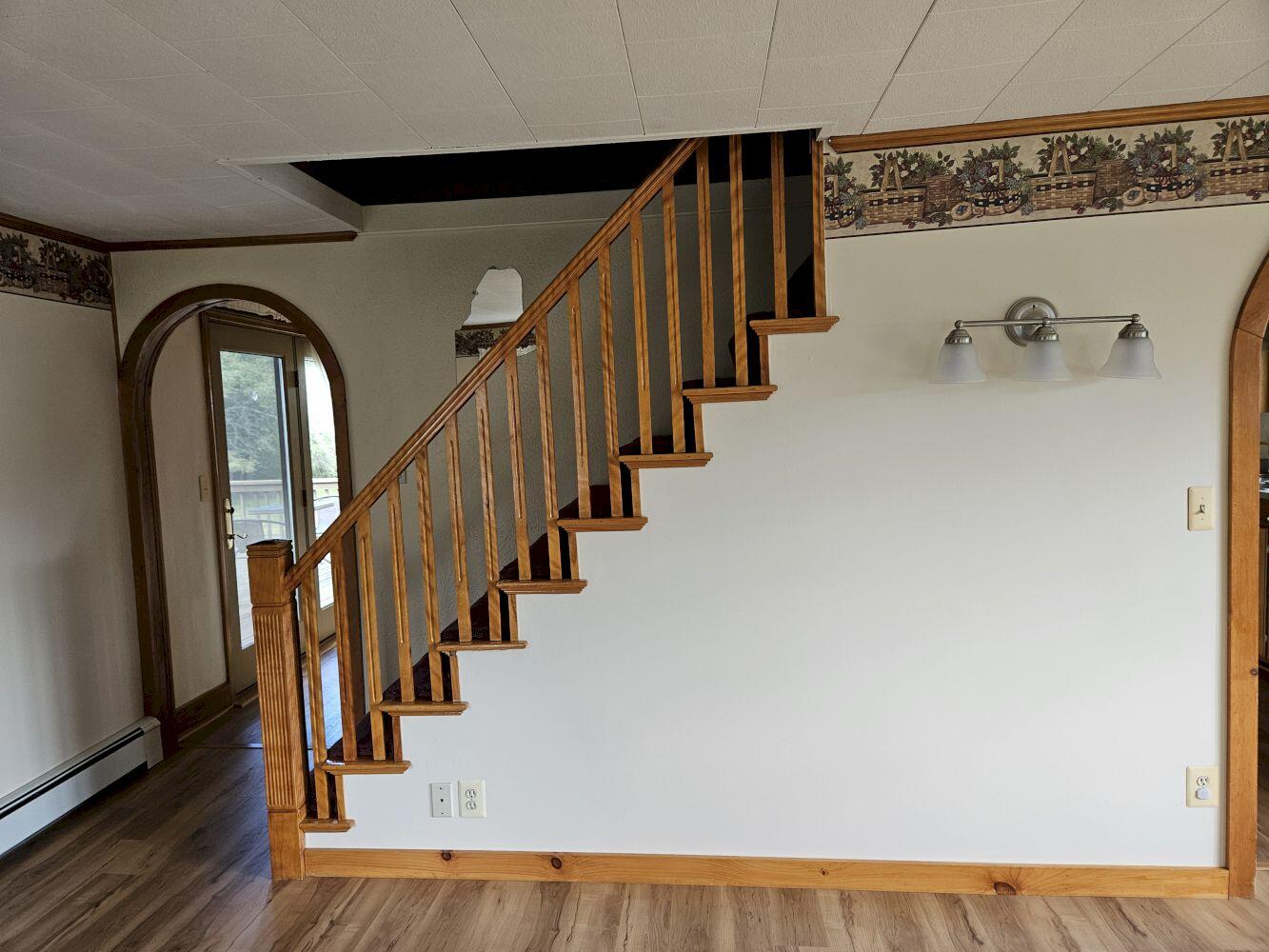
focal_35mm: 23
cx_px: 634
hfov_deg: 73.9
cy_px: 476
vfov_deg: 58.9
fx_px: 843
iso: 200
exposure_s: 1/180
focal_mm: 5.4
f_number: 1.8
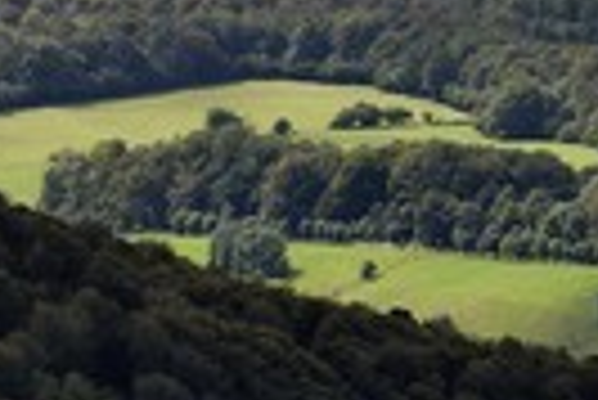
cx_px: 773
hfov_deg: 3.3
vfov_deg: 2.2
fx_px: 10510
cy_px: 171
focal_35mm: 632
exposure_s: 1/200
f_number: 10
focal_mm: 200
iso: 200
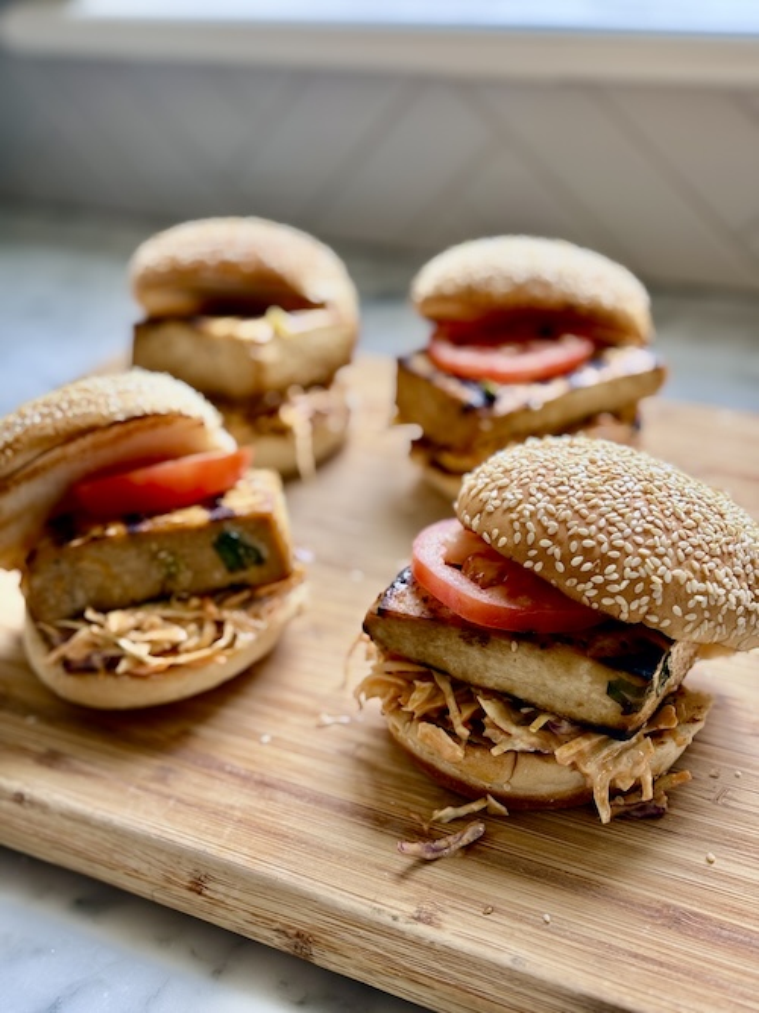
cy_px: 506
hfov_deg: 28.0
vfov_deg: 36.8
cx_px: 380
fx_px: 1521
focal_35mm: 52
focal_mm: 5.96
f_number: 1.6
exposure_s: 1/97
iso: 50
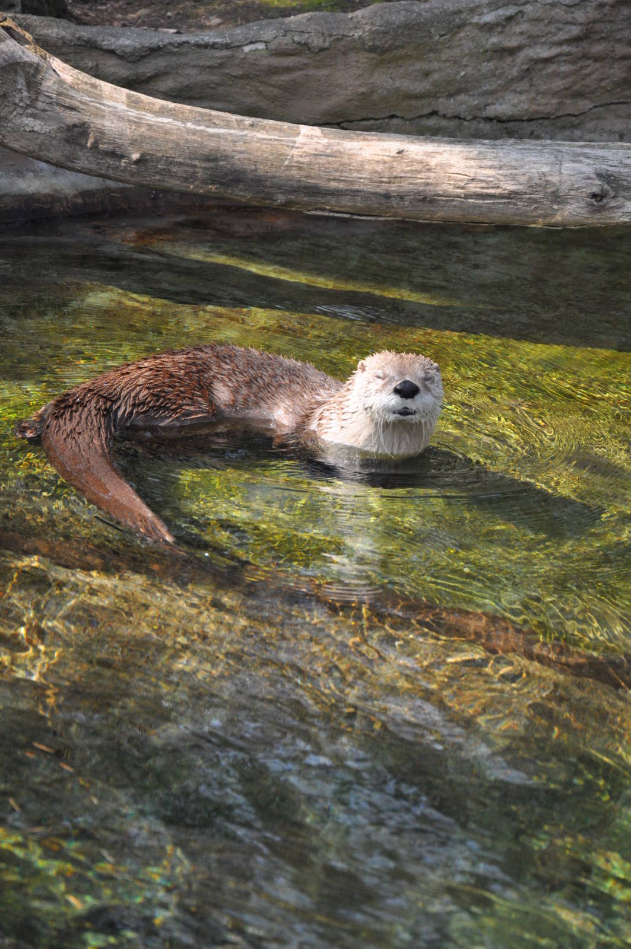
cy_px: 474
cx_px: 316
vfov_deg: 14.0
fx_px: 3874
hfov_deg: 9.3
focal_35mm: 147
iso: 800
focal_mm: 98
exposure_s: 1/1000
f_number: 5.6
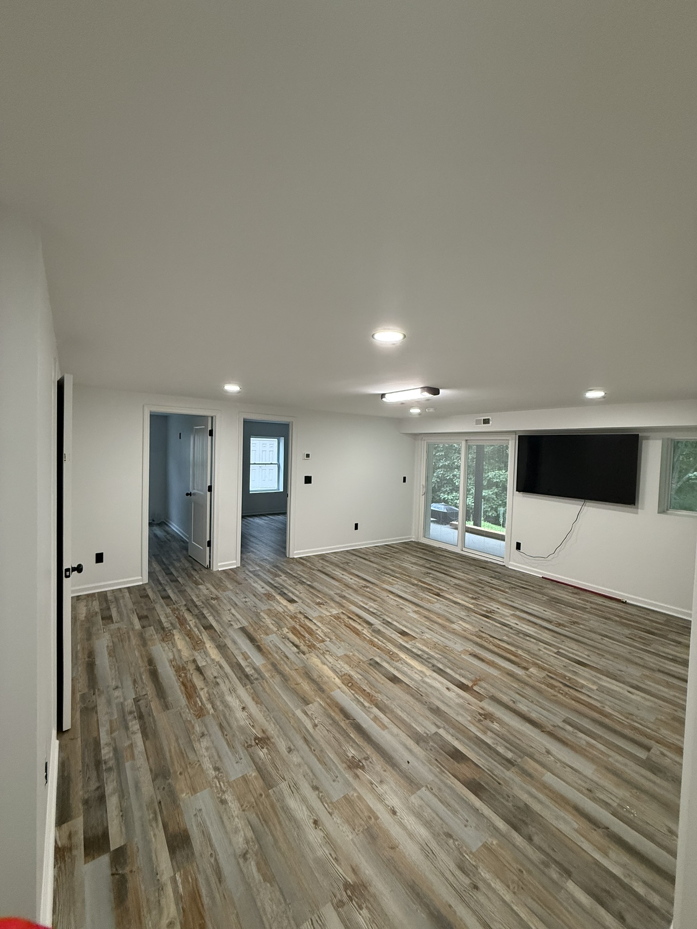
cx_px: 348
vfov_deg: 102.1
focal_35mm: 14
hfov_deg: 85.7
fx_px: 376
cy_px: 464
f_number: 2.2
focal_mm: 2.22
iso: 250
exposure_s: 1/120
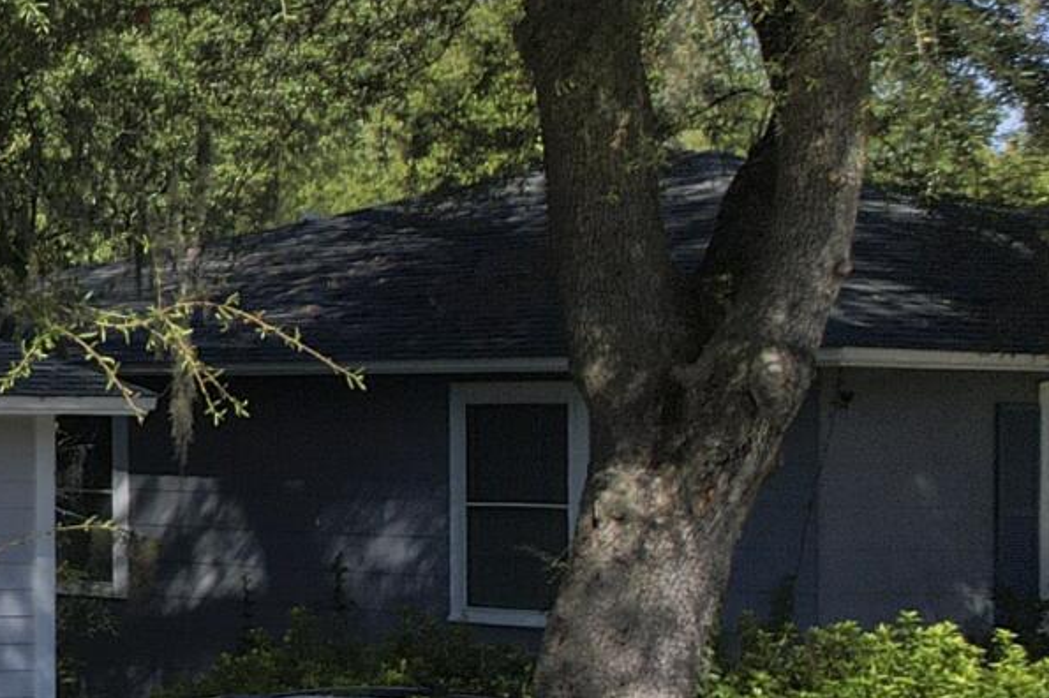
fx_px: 3232
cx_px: -1578
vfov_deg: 11.9
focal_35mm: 111
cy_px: 996
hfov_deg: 13.1
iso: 100
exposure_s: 1/1500
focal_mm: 8.38
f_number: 2.8
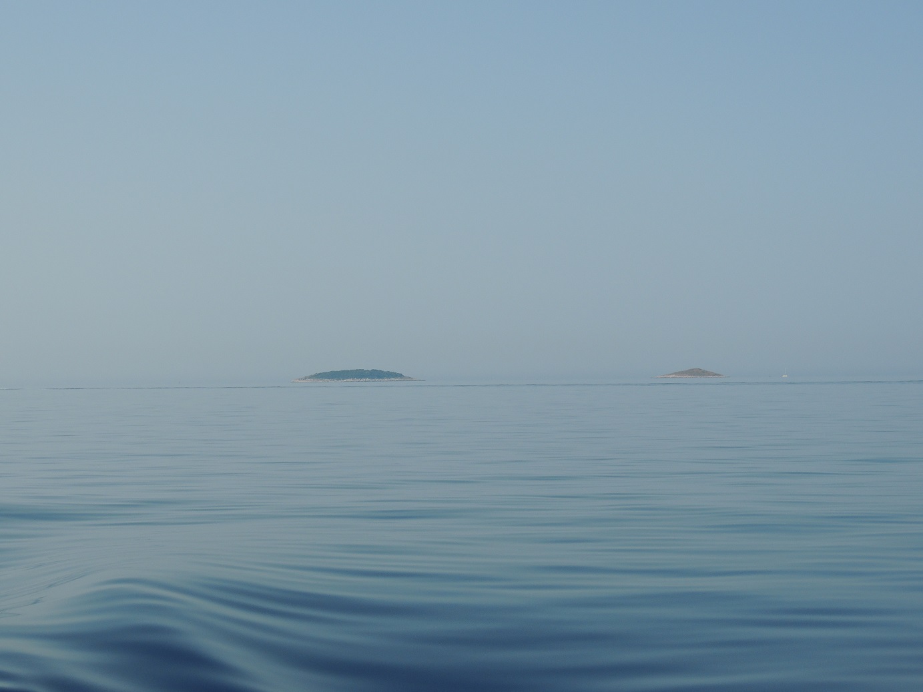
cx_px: 462
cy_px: 346
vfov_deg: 19.6
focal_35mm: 75
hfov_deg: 26.0
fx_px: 2000
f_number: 3.9
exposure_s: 1/1250
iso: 100
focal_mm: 13.3
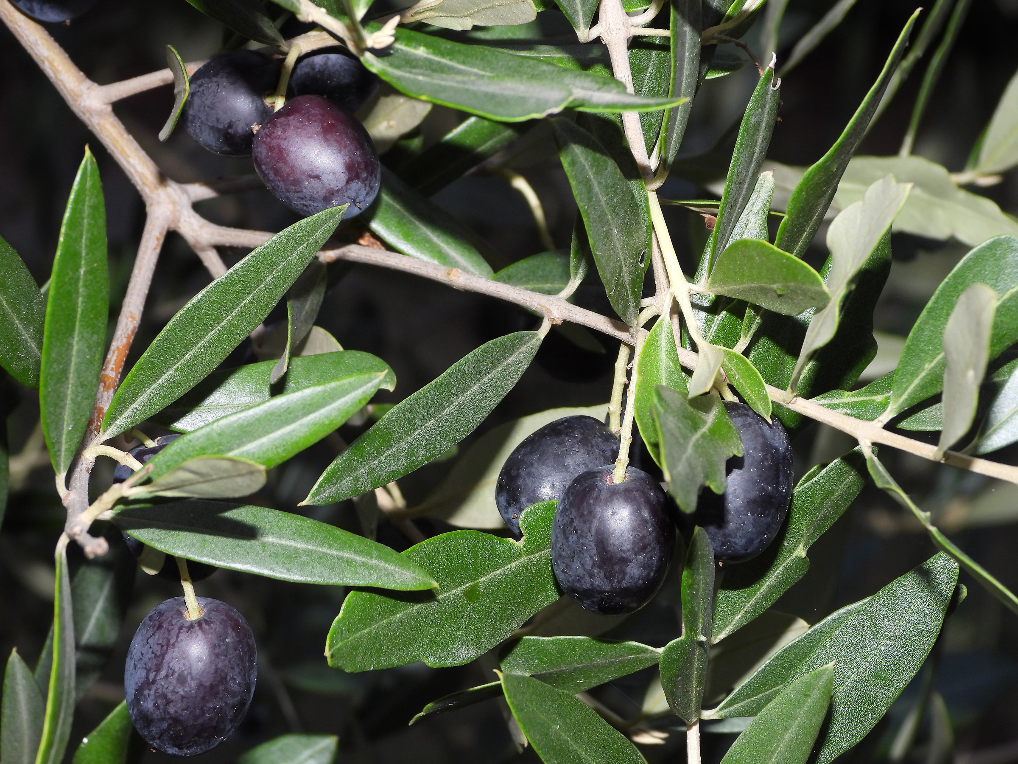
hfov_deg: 13.6
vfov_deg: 10.2
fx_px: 4264
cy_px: 382
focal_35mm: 145
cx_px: 509
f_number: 4
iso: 200
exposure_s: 1/60
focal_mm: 26.1
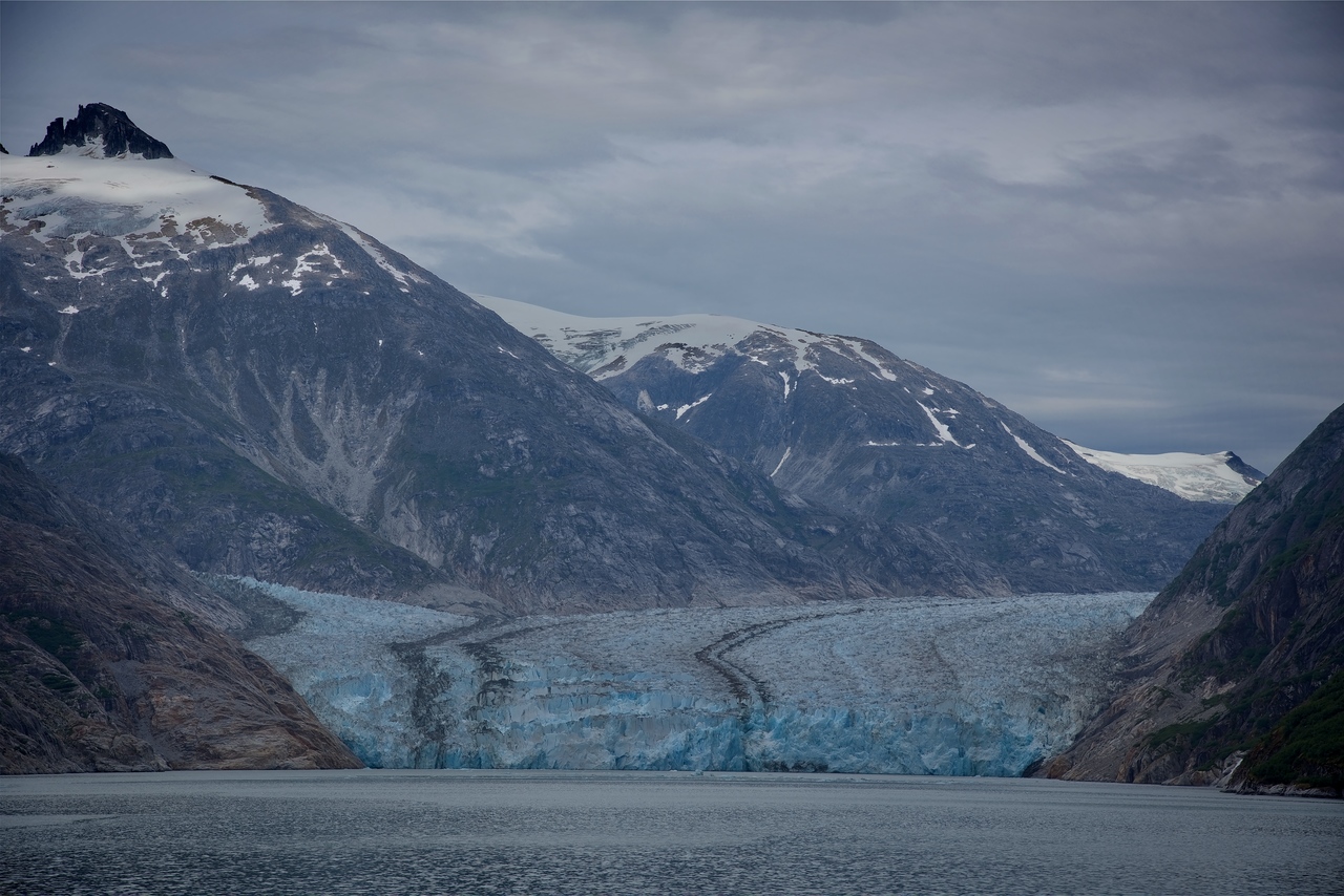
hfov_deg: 23.6
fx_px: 3211
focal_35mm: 86
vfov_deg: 15.9
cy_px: 448
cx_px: 672
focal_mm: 86
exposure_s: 1/250
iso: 100
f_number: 8
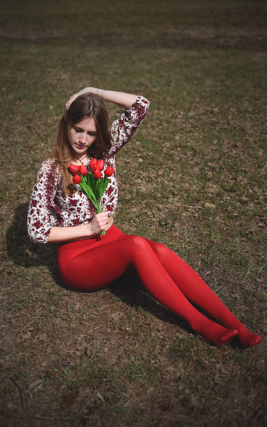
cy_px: 212
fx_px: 605
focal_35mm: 52
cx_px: 133
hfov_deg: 24.9
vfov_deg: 38.9
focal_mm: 50
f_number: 2.5
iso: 80
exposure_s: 1/3200
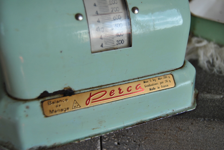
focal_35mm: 42
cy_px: 75
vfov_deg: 32.0
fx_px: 262
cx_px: 112
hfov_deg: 46.3
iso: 200
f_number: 5
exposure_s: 1/100
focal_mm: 28
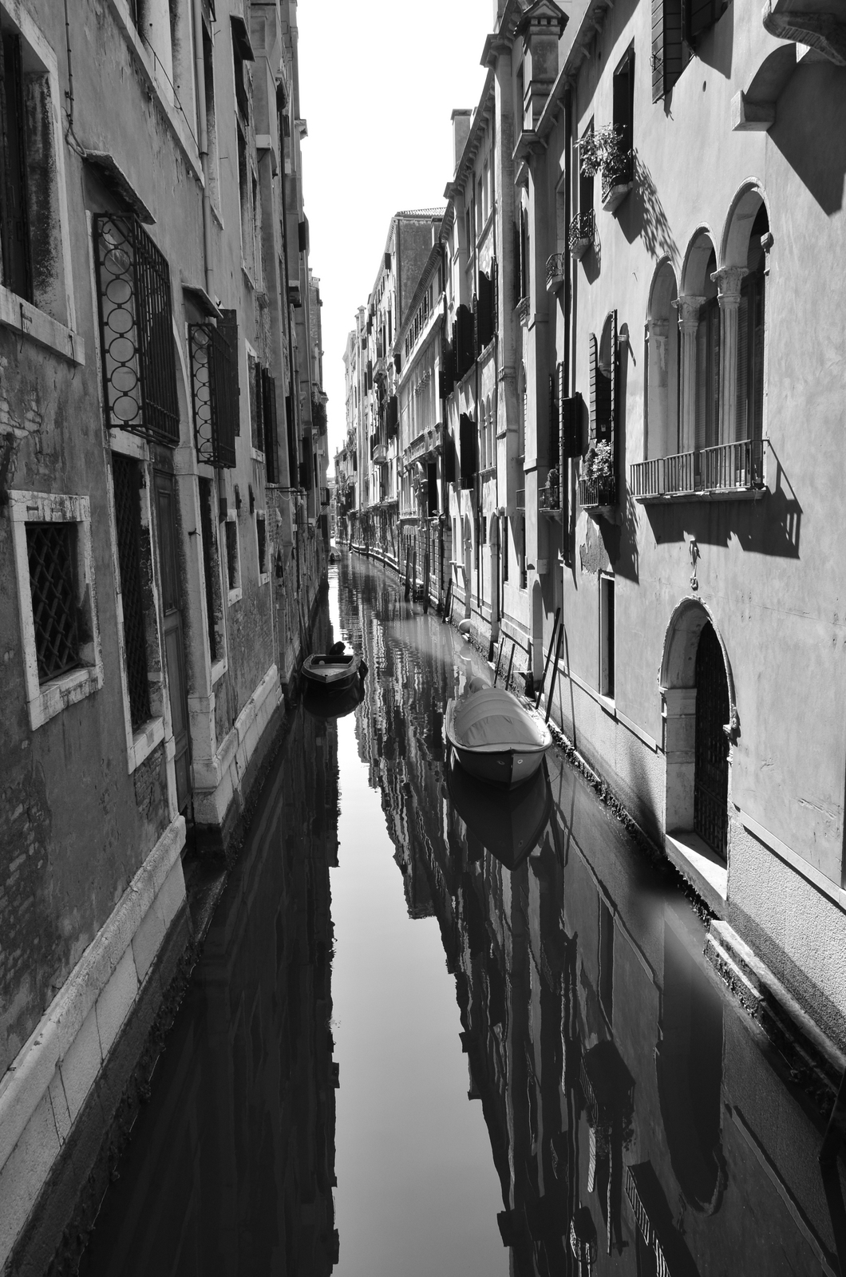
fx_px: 956
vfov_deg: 67.5
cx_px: 423
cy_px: 638
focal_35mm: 27
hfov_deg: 47.7
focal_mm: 18
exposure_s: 1/320
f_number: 9
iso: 400
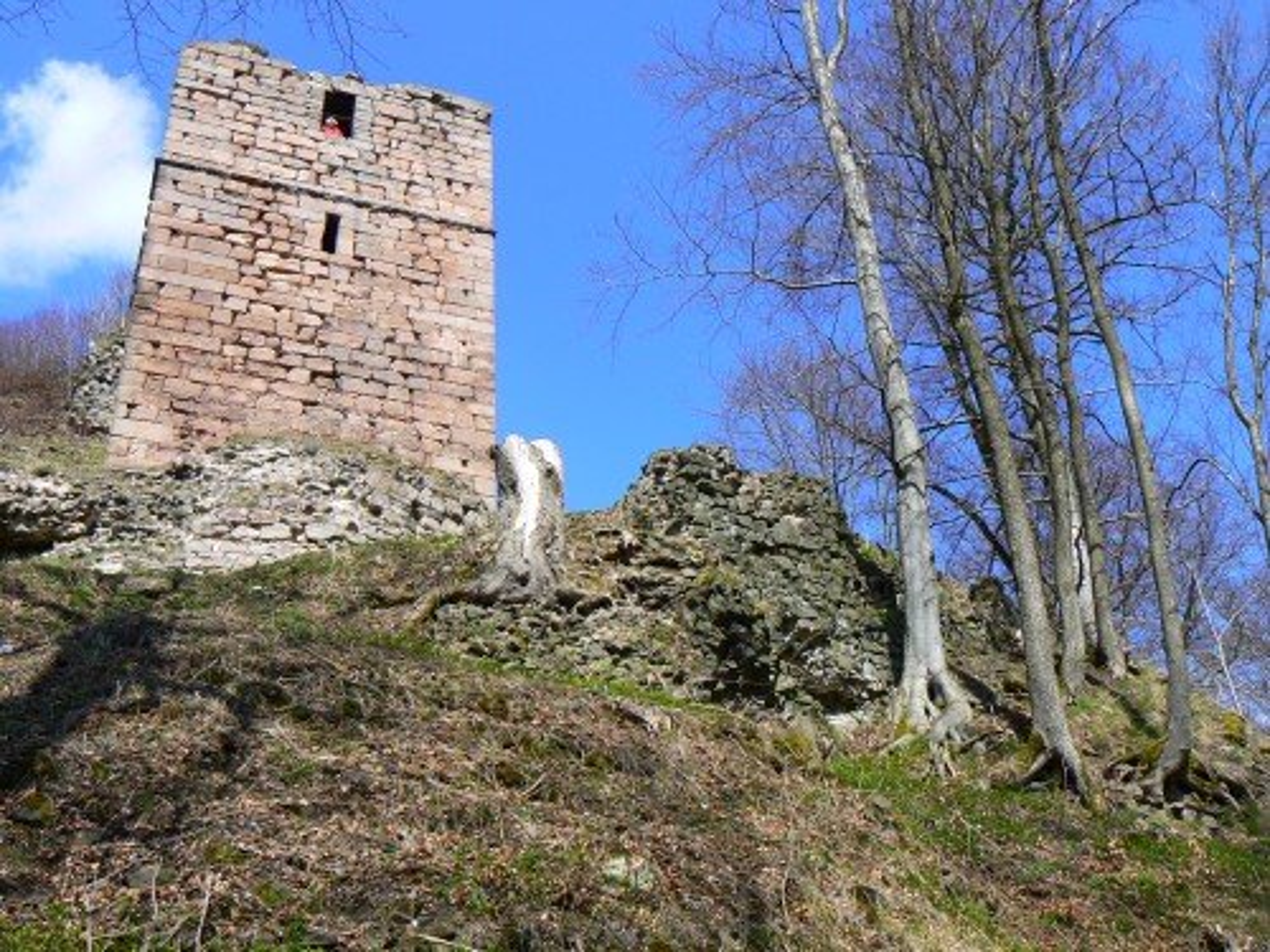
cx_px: 635
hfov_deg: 51.4
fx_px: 1321
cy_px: 476
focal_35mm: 36
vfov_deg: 39.7
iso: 80
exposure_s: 1/400
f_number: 5.6
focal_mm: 6
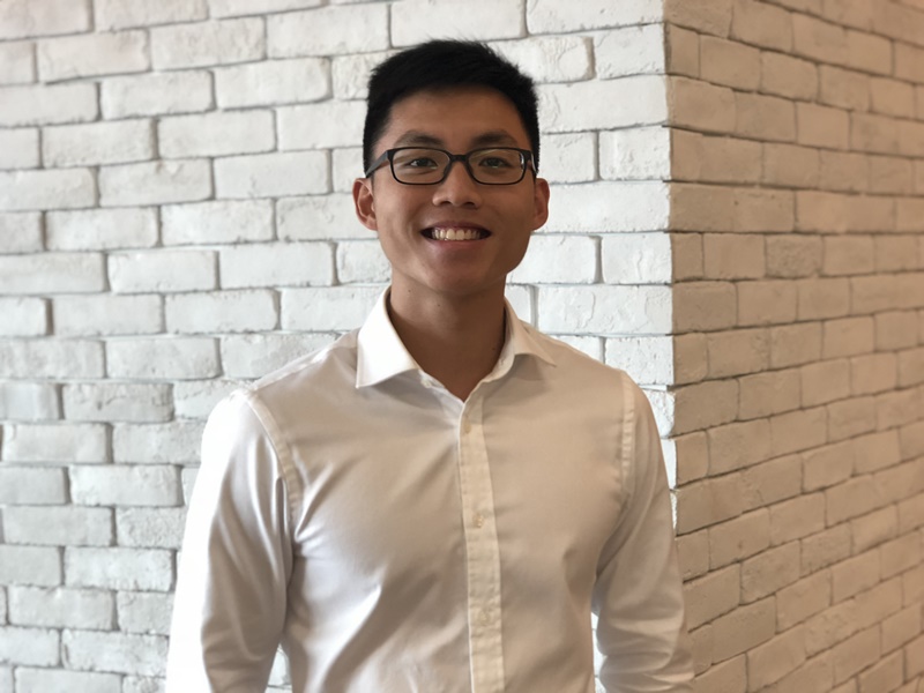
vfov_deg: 25.7
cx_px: 462
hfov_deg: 33.8
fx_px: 1521
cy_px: 346
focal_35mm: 57
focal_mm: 6.6
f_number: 2.8
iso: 200
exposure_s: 1/51
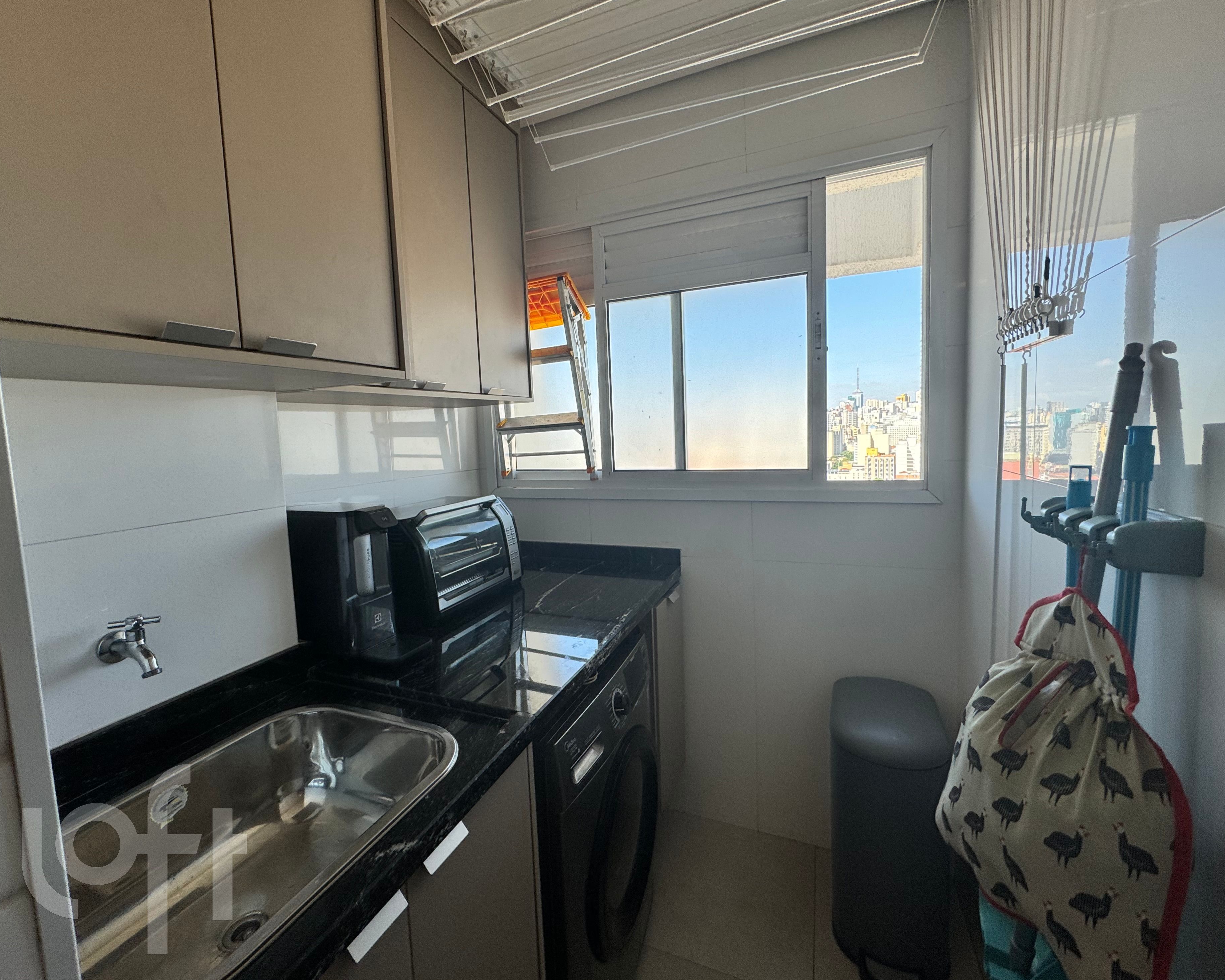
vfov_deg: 84.0
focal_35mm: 15
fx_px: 544
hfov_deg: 96.7
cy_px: 480
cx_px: 583
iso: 40
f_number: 2.2
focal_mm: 2.22
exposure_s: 1/328
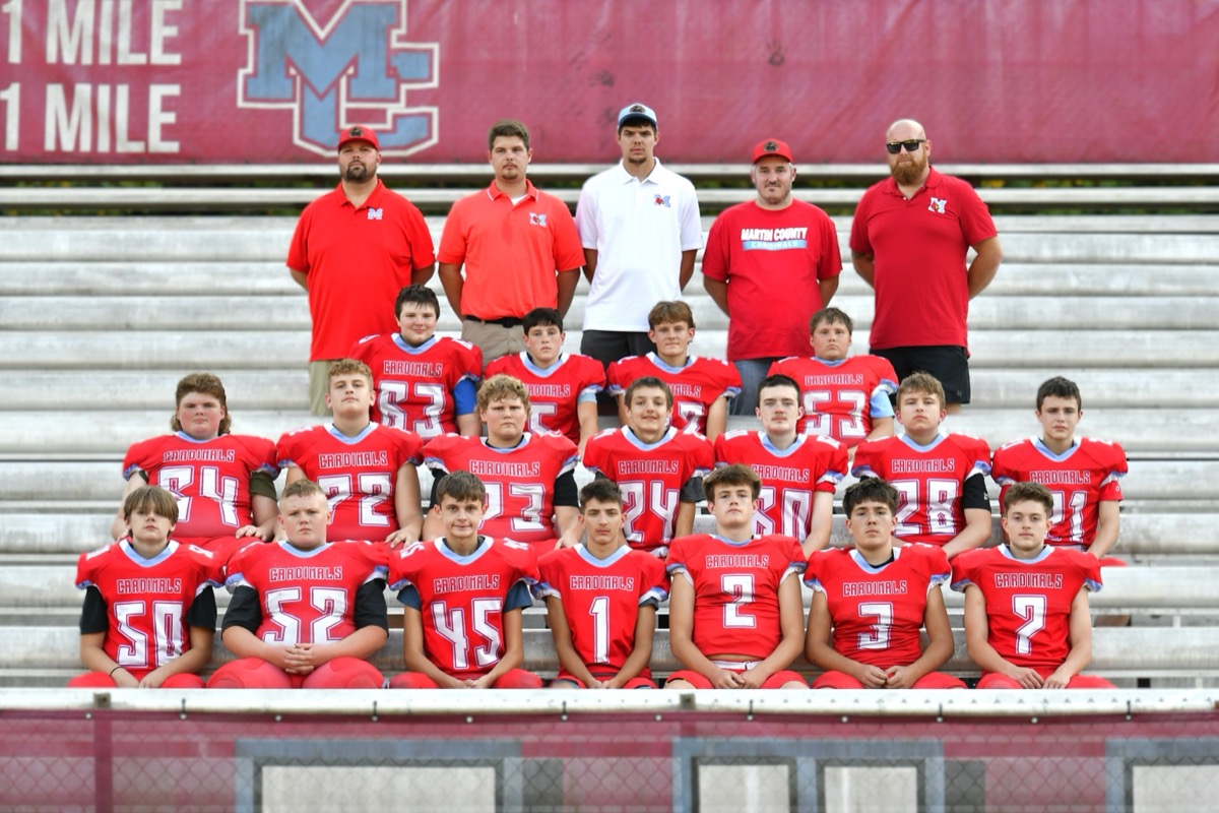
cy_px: 406
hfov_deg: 13.4
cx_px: 610
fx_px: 5180
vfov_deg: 9.0
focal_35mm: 153
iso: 180
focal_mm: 102
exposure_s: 1/500
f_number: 2.8
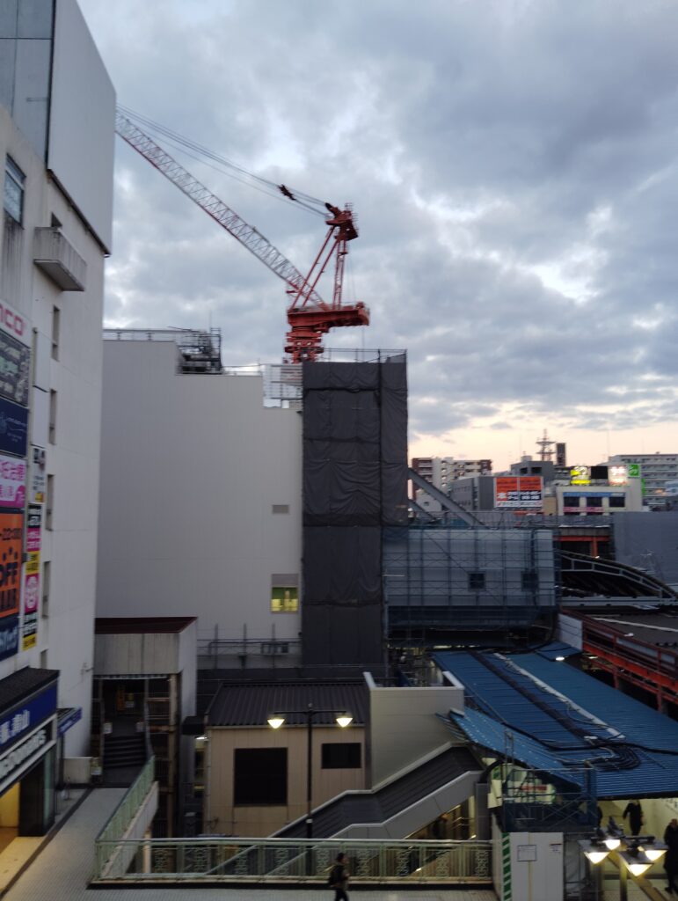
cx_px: 339
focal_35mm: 28
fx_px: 729
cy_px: 450
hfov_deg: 49.9
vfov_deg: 63.4
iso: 344
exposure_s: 1/100
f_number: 1.8
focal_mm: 4.22
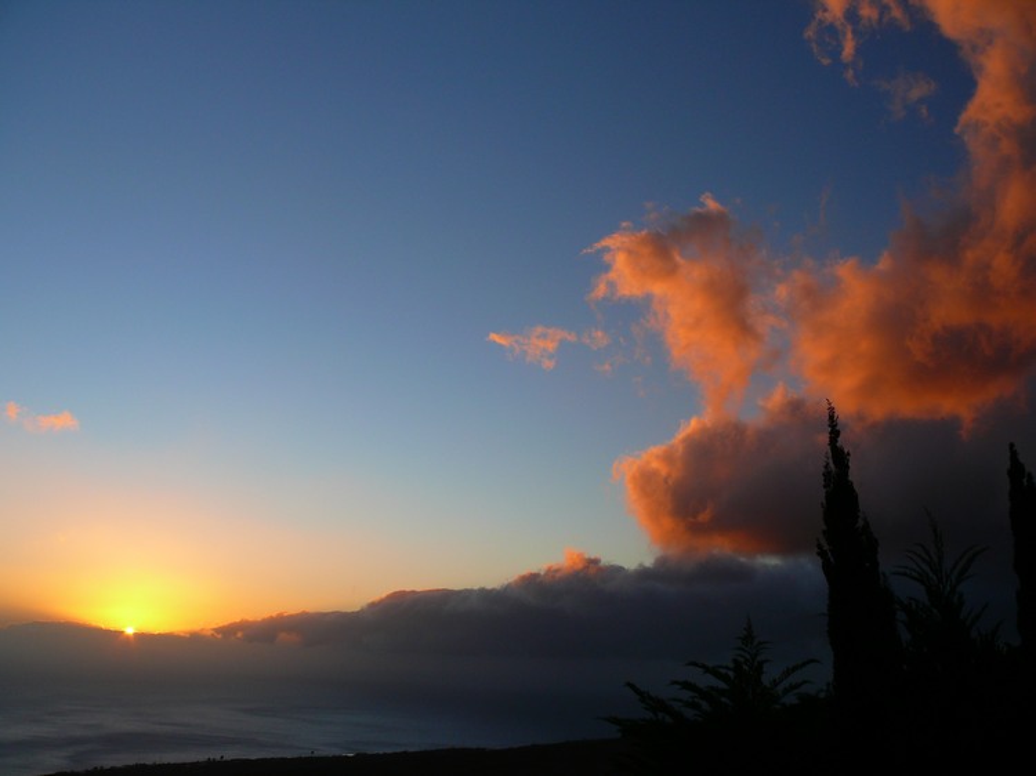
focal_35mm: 35
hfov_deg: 52.6
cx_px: 518
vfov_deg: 40.7
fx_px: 1047
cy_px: 388
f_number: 4
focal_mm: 7.4
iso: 100
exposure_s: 1/125
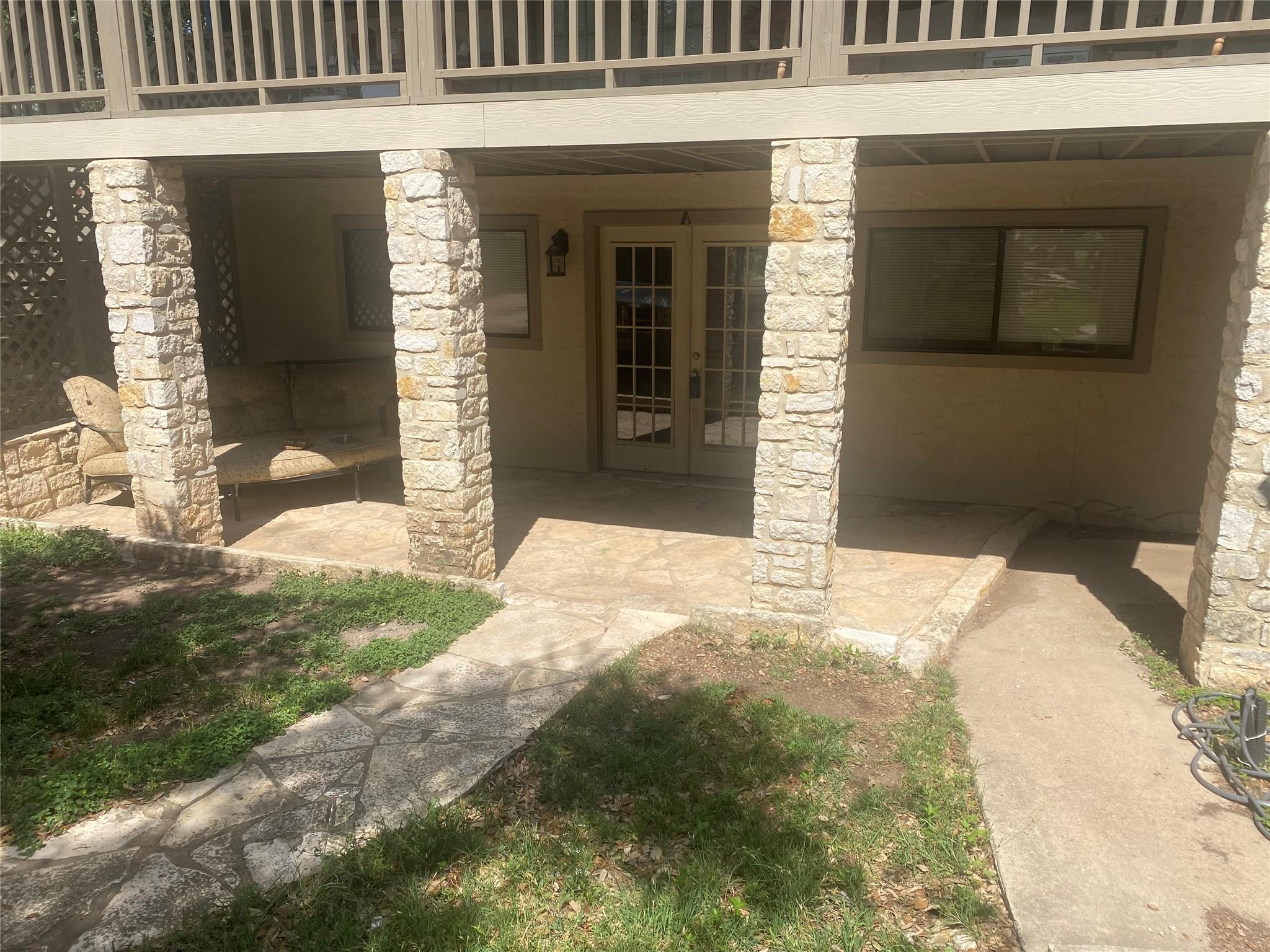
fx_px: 954
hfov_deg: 67.3
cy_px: 476
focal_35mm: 26
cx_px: 635
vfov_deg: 53.1
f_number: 1.8
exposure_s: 1/3205
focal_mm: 4.25
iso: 32
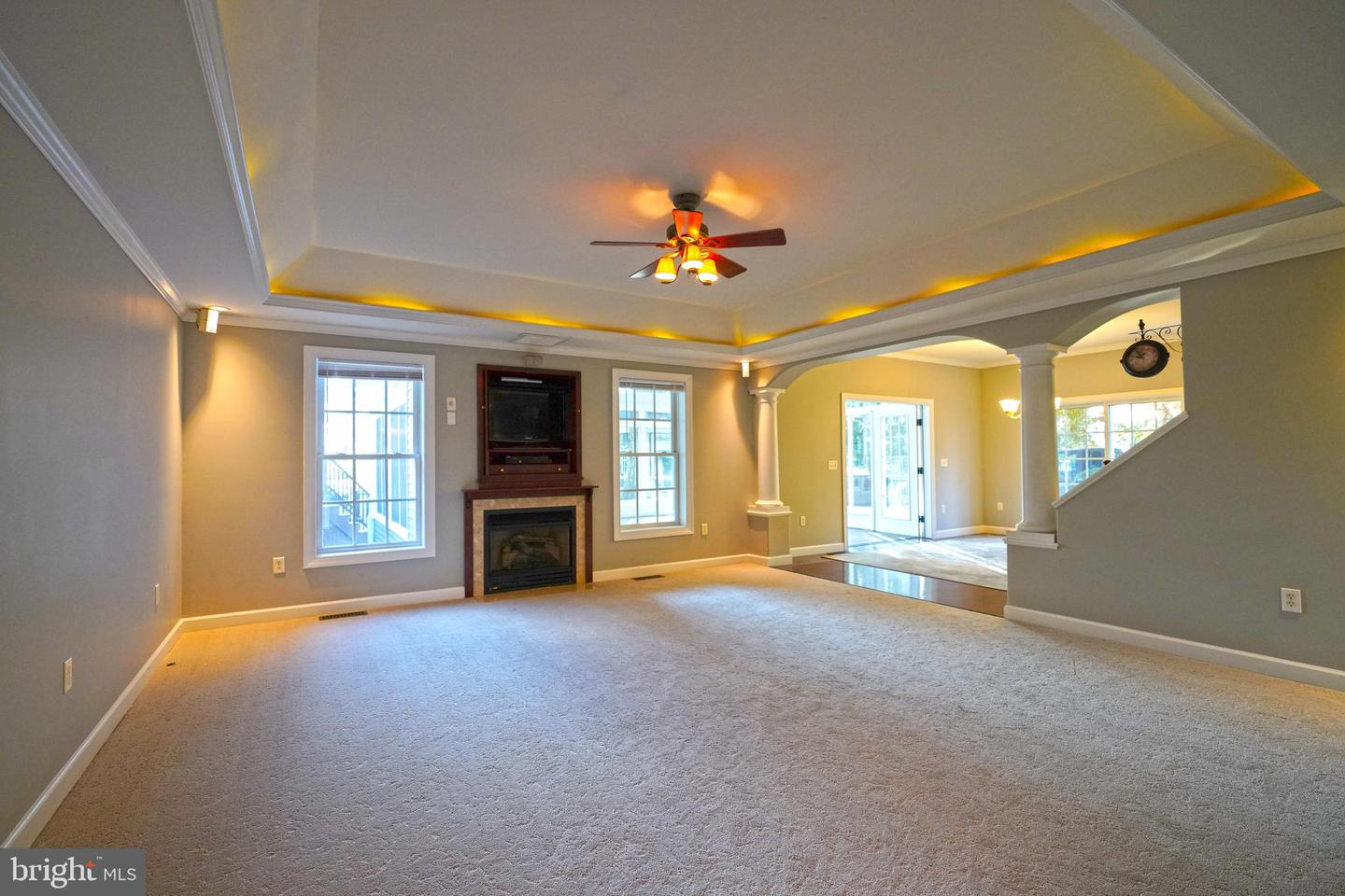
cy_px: 448
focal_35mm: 16
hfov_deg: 96.7
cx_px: 672
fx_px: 598
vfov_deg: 73.7
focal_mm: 16
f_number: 4
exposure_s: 1/160
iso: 1600
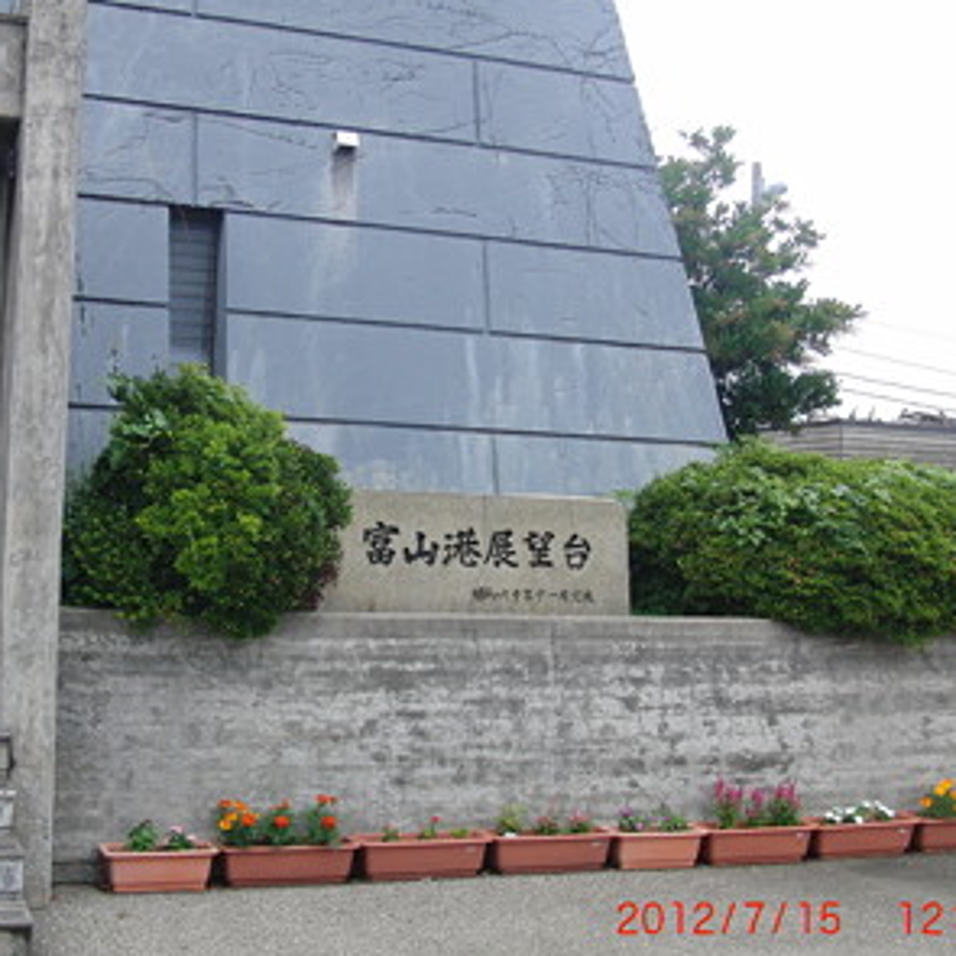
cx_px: 378
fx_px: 1562
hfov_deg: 33.9
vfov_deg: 34.0
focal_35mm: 50
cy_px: 483
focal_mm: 6.42
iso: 100
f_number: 3.6
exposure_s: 1/500
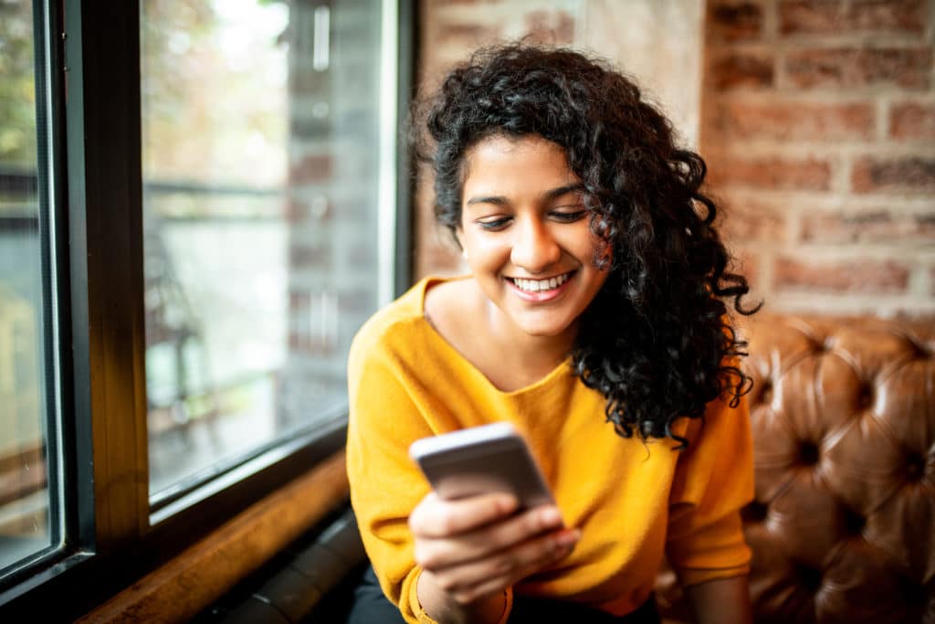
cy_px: 312
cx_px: 468
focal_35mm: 35
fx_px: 909
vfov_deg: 37.9
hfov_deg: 54.4
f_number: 1.4
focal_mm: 35
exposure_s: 1/250
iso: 640
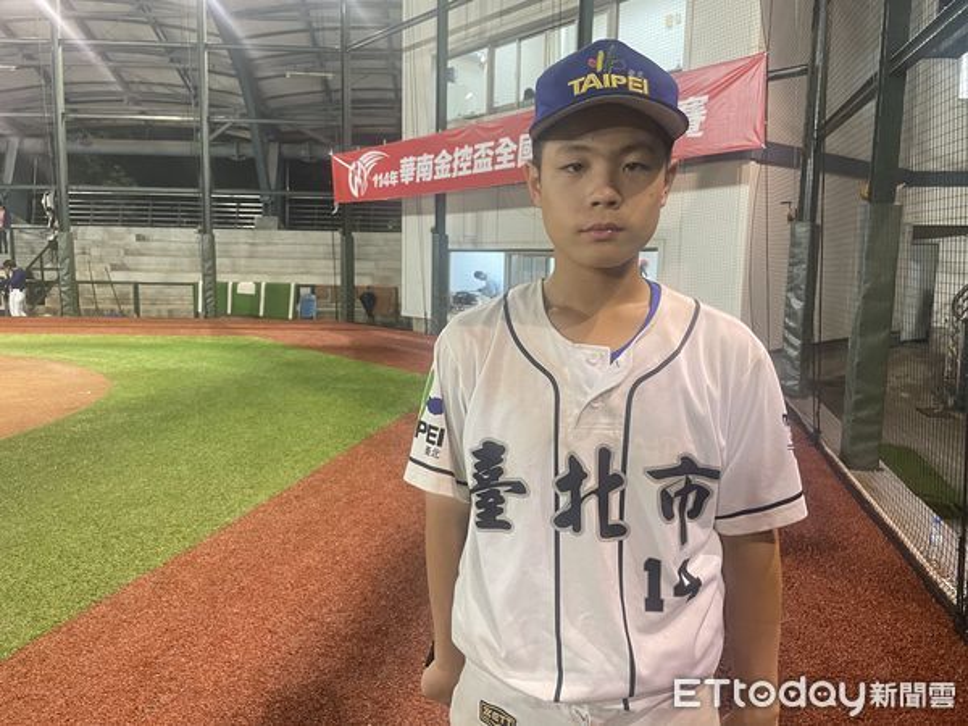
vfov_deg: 53.1
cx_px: 484
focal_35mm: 26
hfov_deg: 67.3
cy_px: 363
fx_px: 727
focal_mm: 4.2
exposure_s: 1/60
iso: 250
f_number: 1.6
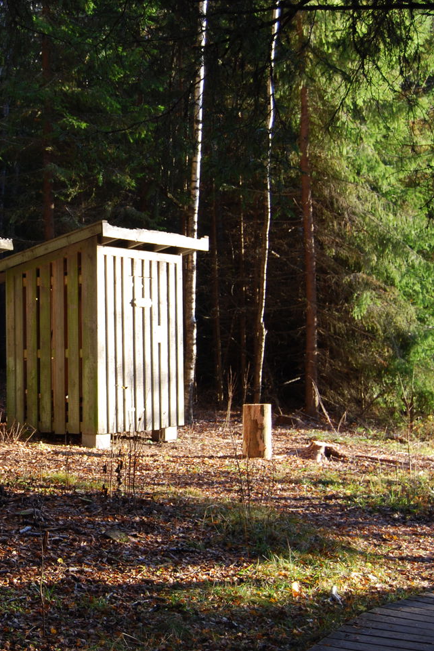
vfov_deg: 31.9
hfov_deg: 21.1
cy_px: 326
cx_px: 42
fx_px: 1139
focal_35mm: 63
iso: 200
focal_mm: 28
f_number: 5
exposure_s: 1/100
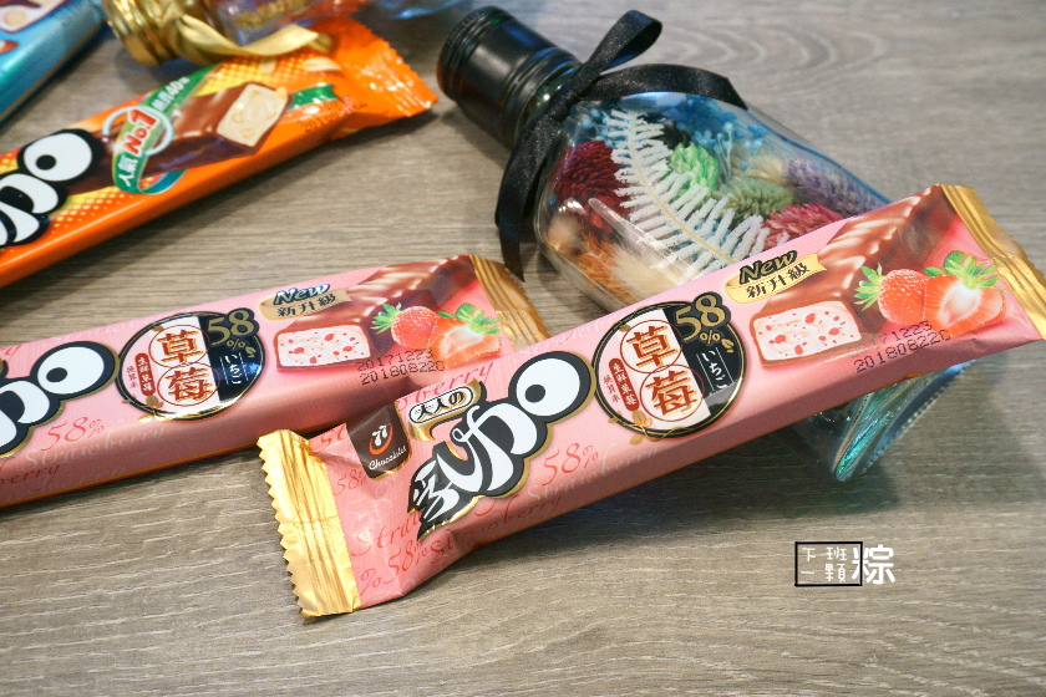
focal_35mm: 40
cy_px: 348
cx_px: 523
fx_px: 1177
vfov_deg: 33.0
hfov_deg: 47.9
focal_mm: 27
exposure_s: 1/50
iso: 1000
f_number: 6.3
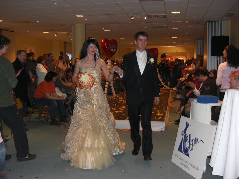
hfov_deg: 49.0
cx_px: 120
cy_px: 90
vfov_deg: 37.7
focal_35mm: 38
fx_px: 262
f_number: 2.8
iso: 200
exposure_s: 1/60
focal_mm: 7.9
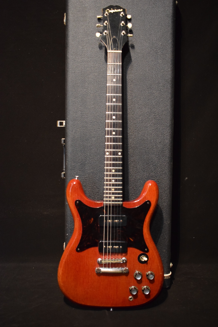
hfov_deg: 34.2
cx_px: 109
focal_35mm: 39
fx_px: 354
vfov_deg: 49.6
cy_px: 164
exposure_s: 1/20
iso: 3200
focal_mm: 26
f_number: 4
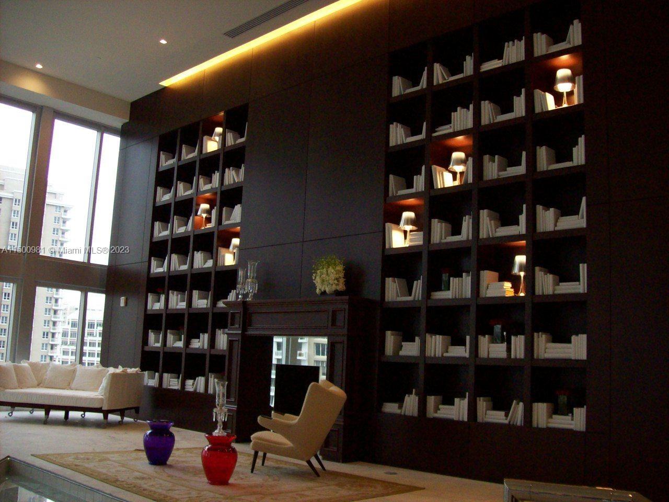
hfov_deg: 51.4
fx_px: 696
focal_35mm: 36
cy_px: 251
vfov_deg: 39.7
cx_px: 334
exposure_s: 1/64
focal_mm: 6
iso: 200
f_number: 2.7
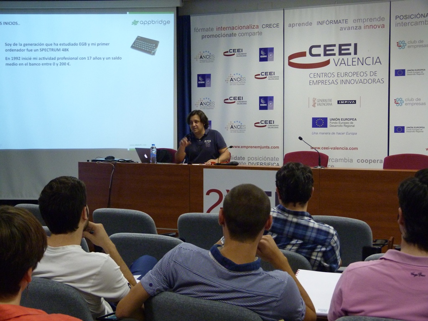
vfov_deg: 25.2
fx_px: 717
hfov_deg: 33.2
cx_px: 214
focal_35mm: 58
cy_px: 160
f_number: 3.2
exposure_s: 1/25
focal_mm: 10.5
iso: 400
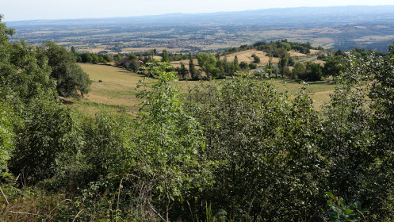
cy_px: 93
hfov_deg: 50.5
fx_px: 418
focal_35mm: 40
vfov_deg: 29.7
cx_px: 197
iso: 125
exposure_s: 1/400
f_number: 5.6
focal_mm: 13.92
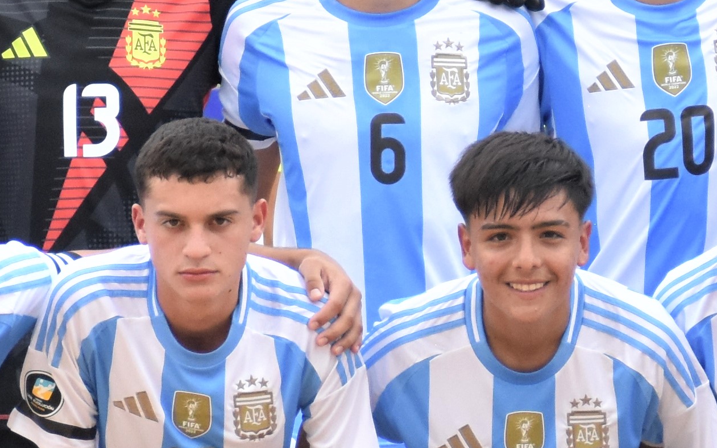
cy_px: 343
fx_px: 11372
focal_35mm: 582
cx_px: 701
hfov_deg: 3.6
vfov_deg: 2.3
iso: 800
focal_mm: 80
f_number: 5.3
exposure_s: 1/640
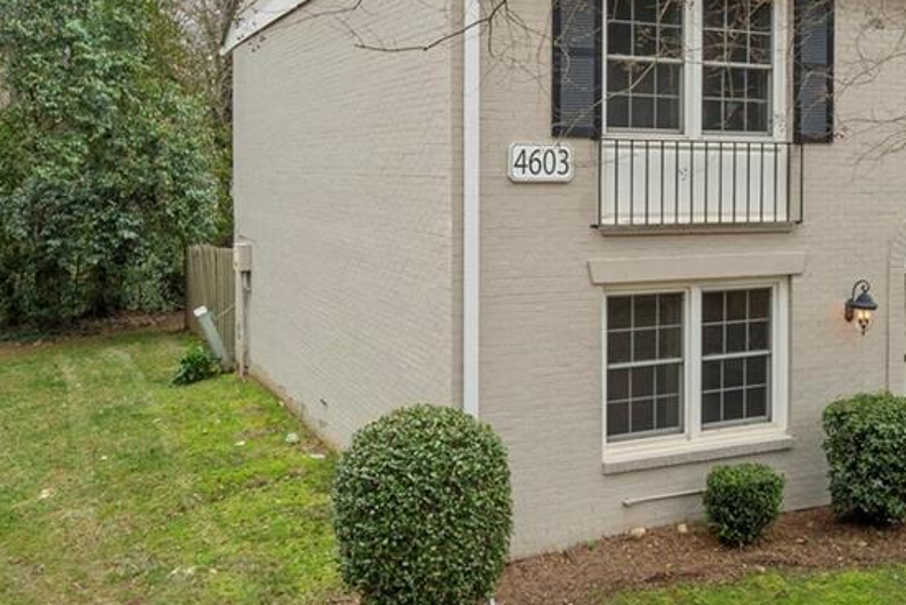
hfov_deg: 49.1
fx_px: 982
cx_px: 562
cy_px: 178
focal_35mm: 39
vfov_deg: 33.8
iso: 100
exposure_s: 1/60
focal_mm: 21
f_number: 8
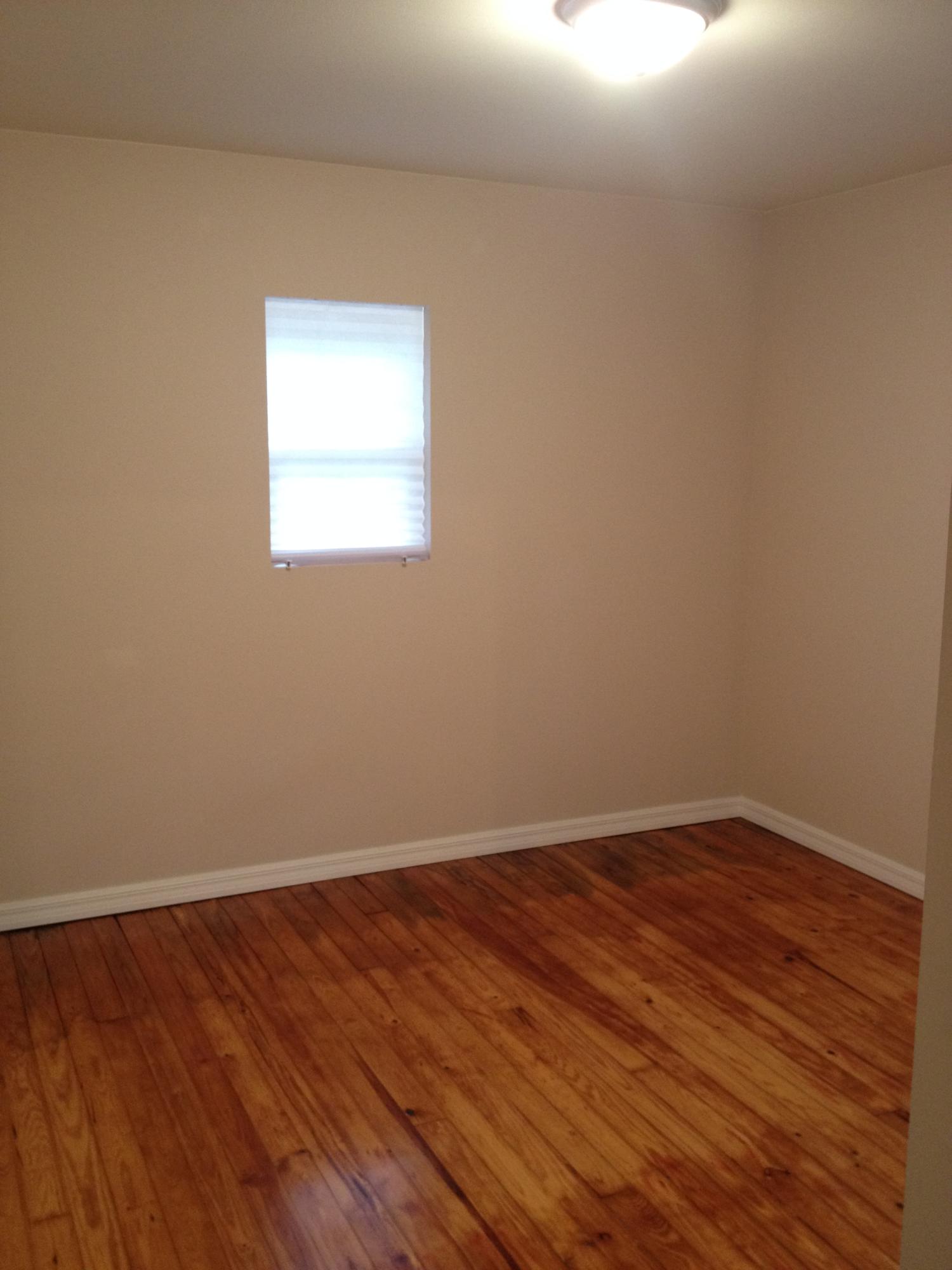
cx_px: 476
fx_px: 1283
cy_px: 635
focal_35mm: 35
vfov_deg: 52.6
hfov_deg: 40.7
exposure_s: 1/20
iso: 160
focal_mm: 4.28
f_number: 2.4
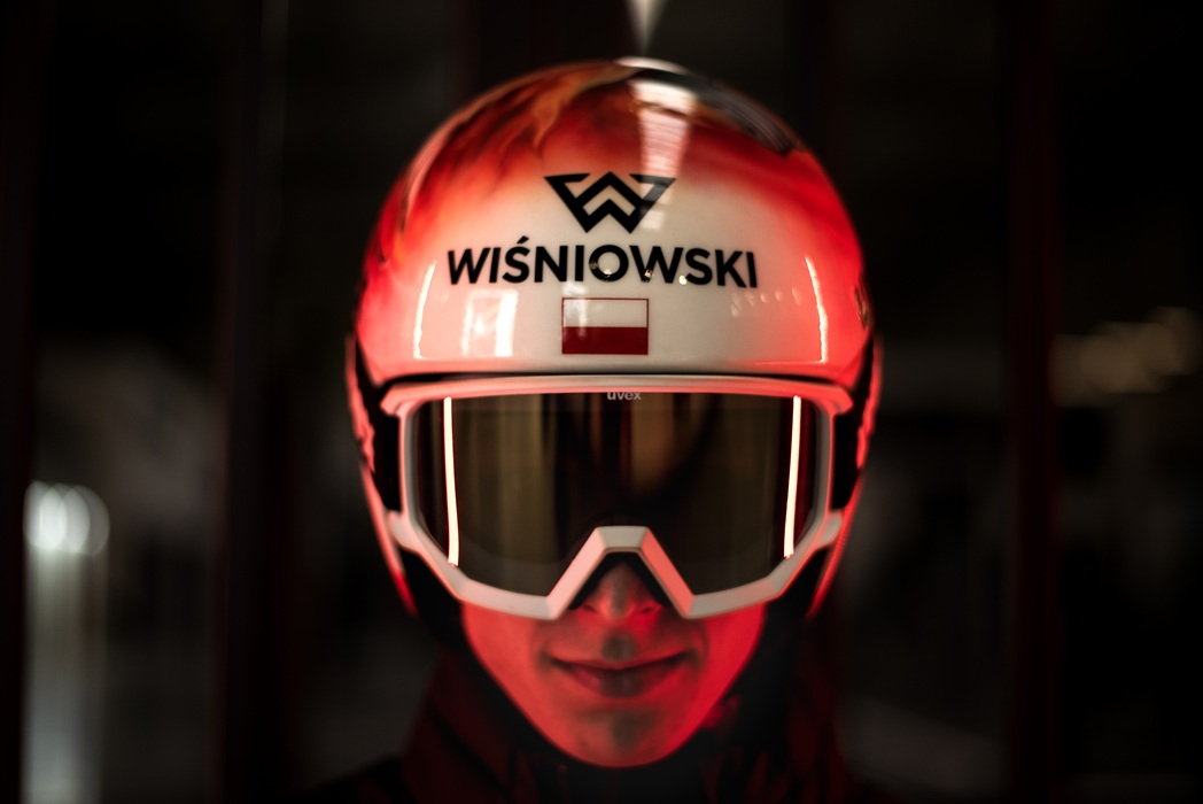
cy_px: 402
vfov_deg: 27.0
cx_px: 602
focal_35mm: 50
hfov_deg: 39.6
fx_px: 1672
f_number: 1.8
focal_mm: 50
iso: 640
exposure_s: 1/160
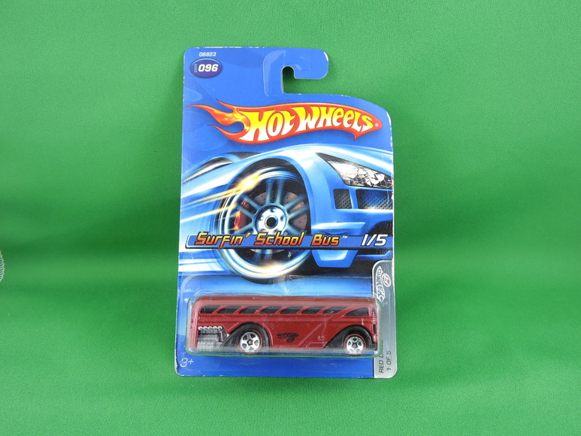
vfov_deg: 46.8
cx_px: 290
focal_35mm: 30
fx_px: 504
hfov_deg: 60.0
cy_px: 218
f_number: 3.5
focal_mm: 5.4
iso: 140
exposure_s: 1/30
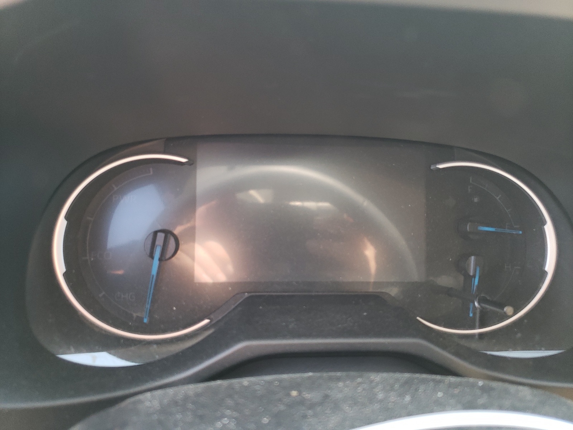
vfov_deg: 53.1
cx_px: 286
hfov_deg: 67.3
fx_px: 430
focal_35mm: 26
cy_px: 215
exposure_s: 1/50
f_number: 1.5
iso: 112
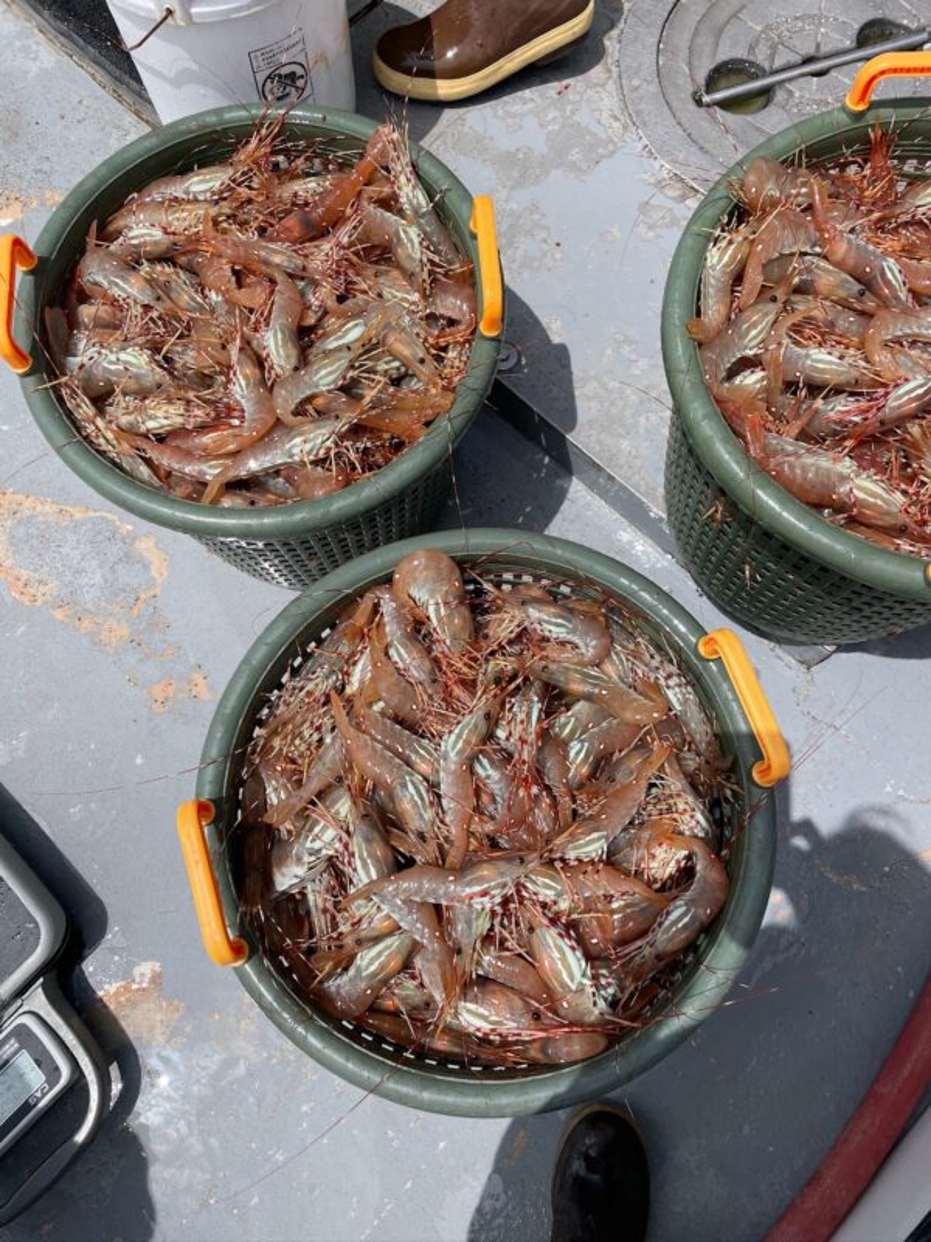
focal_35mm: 26
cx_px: 466
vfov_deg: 67.3
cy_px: 621
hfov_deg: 53.1
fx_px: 932
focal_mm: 4.2
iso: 32
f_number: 1.6
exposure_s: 1/5291
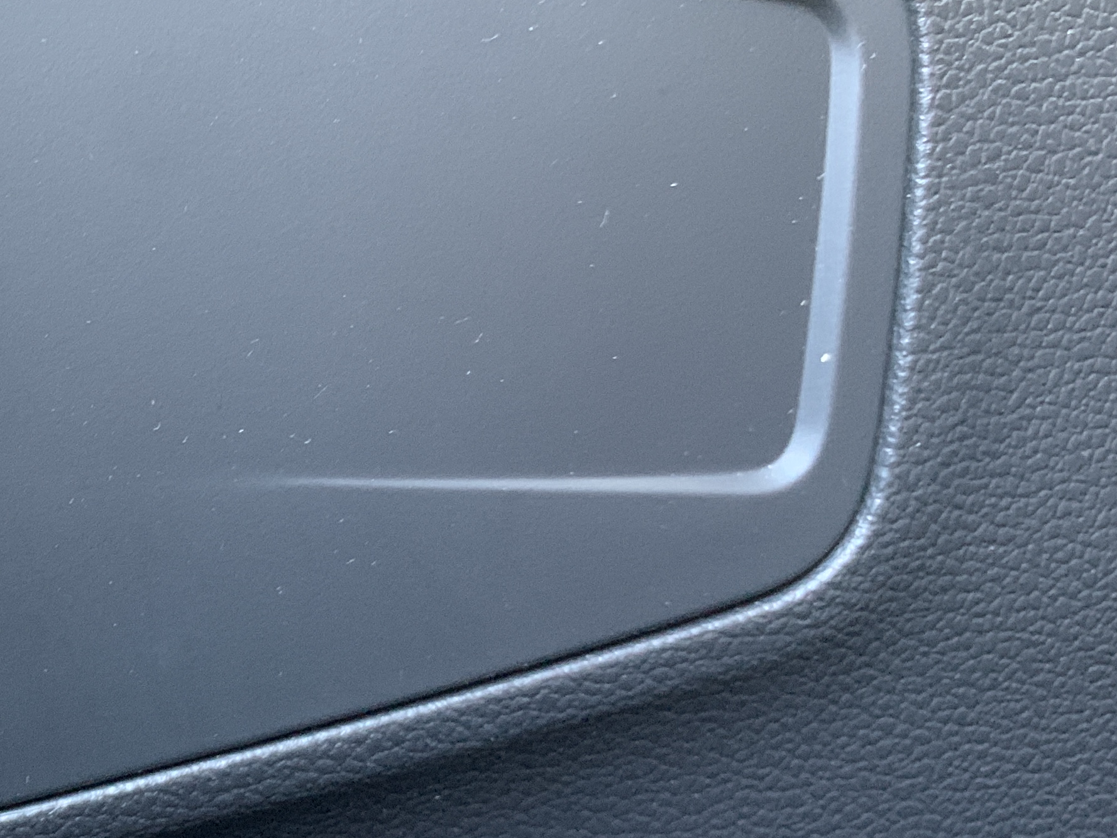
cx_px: -132
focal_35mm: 59
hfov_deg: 29.3
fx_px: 1904
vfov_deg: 24.8
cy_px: 463
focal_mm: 4.25
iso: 500
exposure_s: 1/30
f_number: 1.8
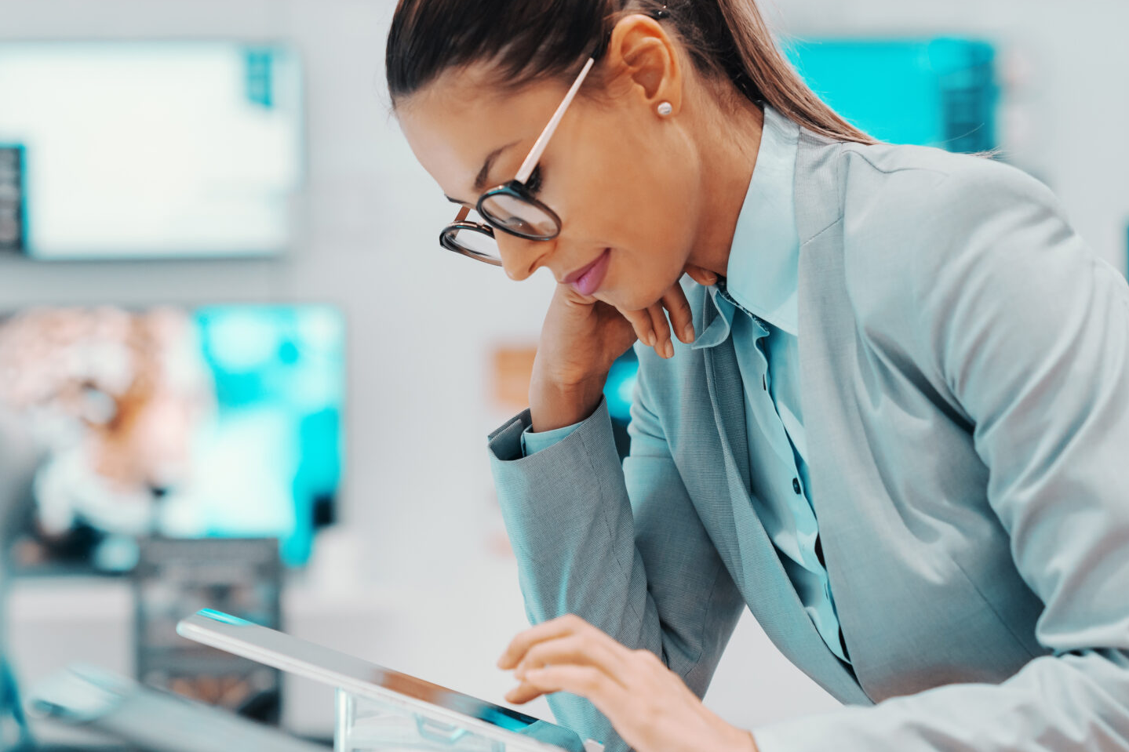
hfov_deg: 22.9
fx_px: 2791
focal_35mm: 89
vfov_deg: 15.4
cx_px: 571
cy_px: 333
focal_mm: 50
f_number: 2
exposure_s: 1/320
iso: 400
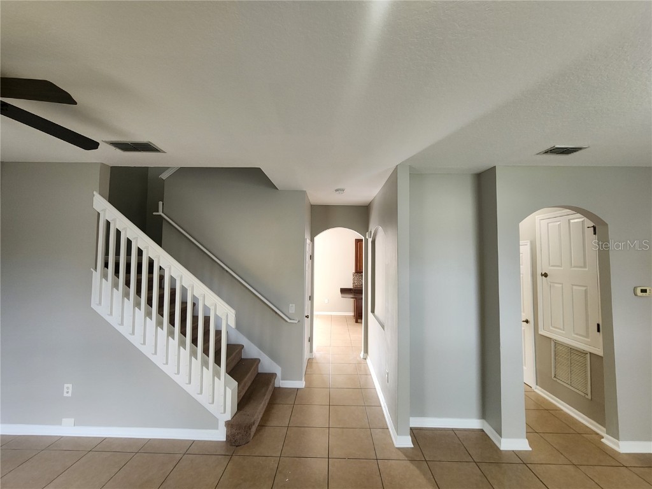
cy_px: 244
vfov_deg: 89.9
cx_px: 326
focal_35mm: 13
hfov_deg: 106.2
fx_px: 245
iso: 250
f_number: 2.2
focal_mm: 2.2
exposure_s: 1/60
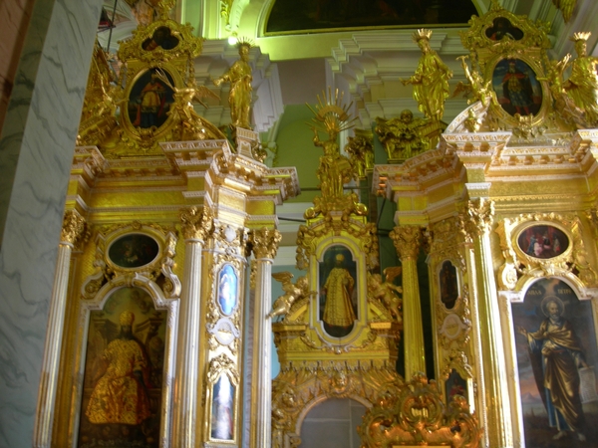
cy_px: 224
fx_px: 656
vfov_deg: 37.7
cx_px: 299
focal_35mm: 38
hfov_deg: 49.0
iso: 50
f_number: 2.8
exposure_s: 1/4.2
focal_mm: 7.8
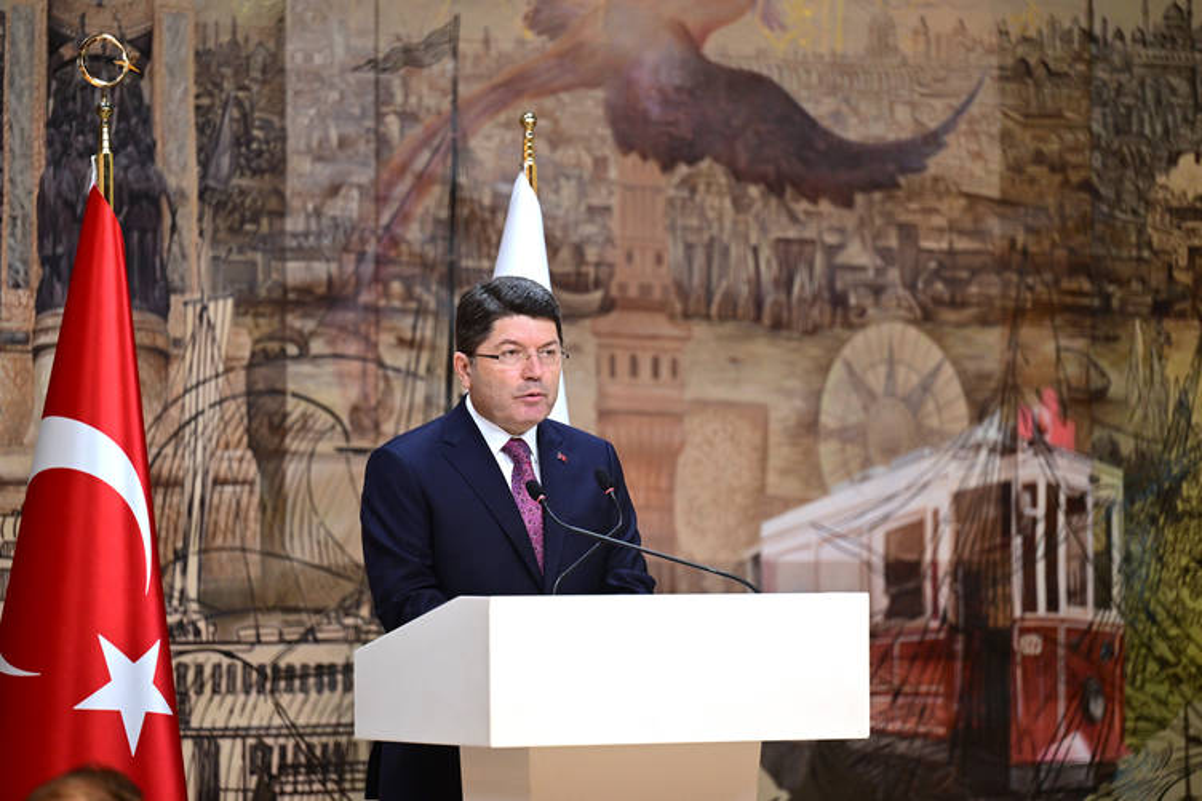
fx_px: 5508
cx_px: 601
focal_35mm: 165
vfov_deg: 8.3
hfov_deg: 12.5
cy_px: 400
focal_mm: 165
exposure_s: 1/640
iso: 2000
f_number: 2.8
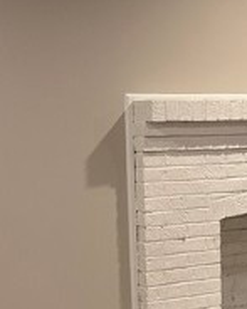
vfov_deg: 19.5
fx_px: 896
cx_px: 282
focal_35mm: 98
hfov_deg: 15.2
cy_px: 208
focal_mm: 6.86
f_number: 1.78
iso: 200
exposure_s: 1/60
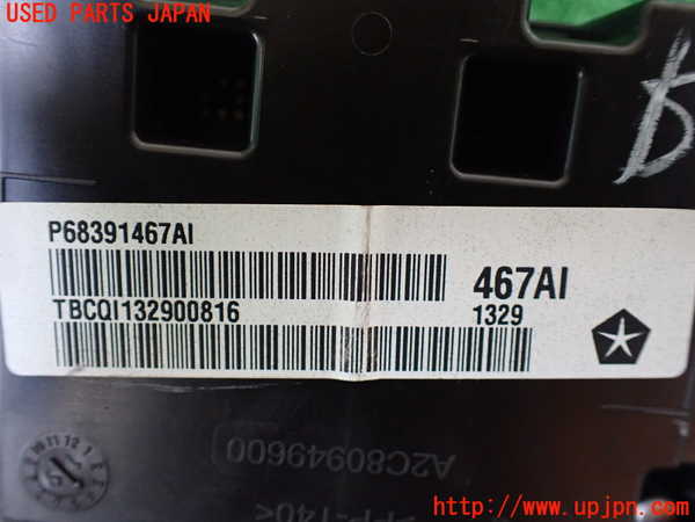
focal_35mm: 30
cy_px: 261
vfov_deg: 46.8
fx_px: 602
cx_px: 348
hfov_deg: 60.0
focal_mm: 5.4
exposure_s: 1/125
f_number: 2.3
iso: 800
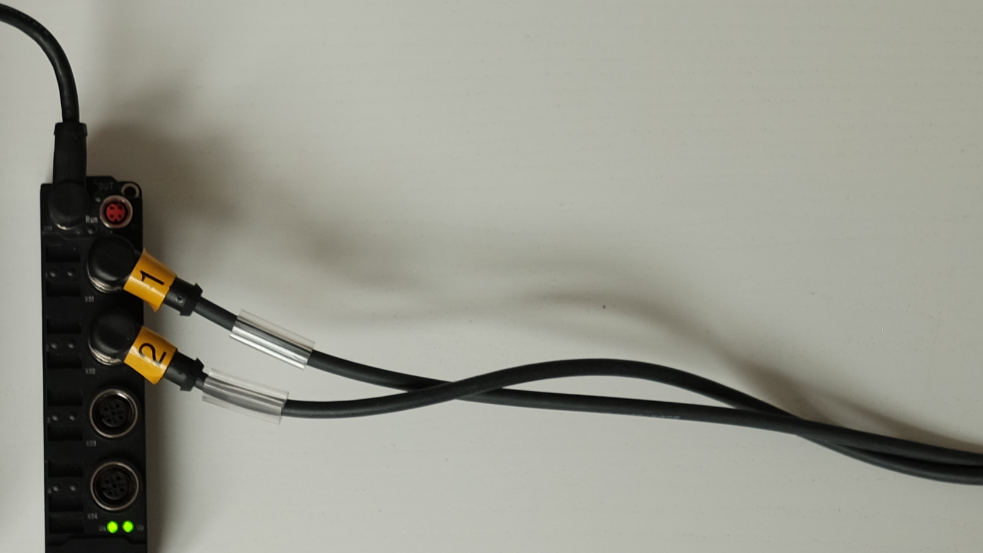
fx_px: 4379
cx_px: 614
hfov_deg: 12.8
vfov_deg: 7.2
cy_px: 184
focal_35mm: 168
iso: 200
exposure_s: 1/50
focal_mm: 35
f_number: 4
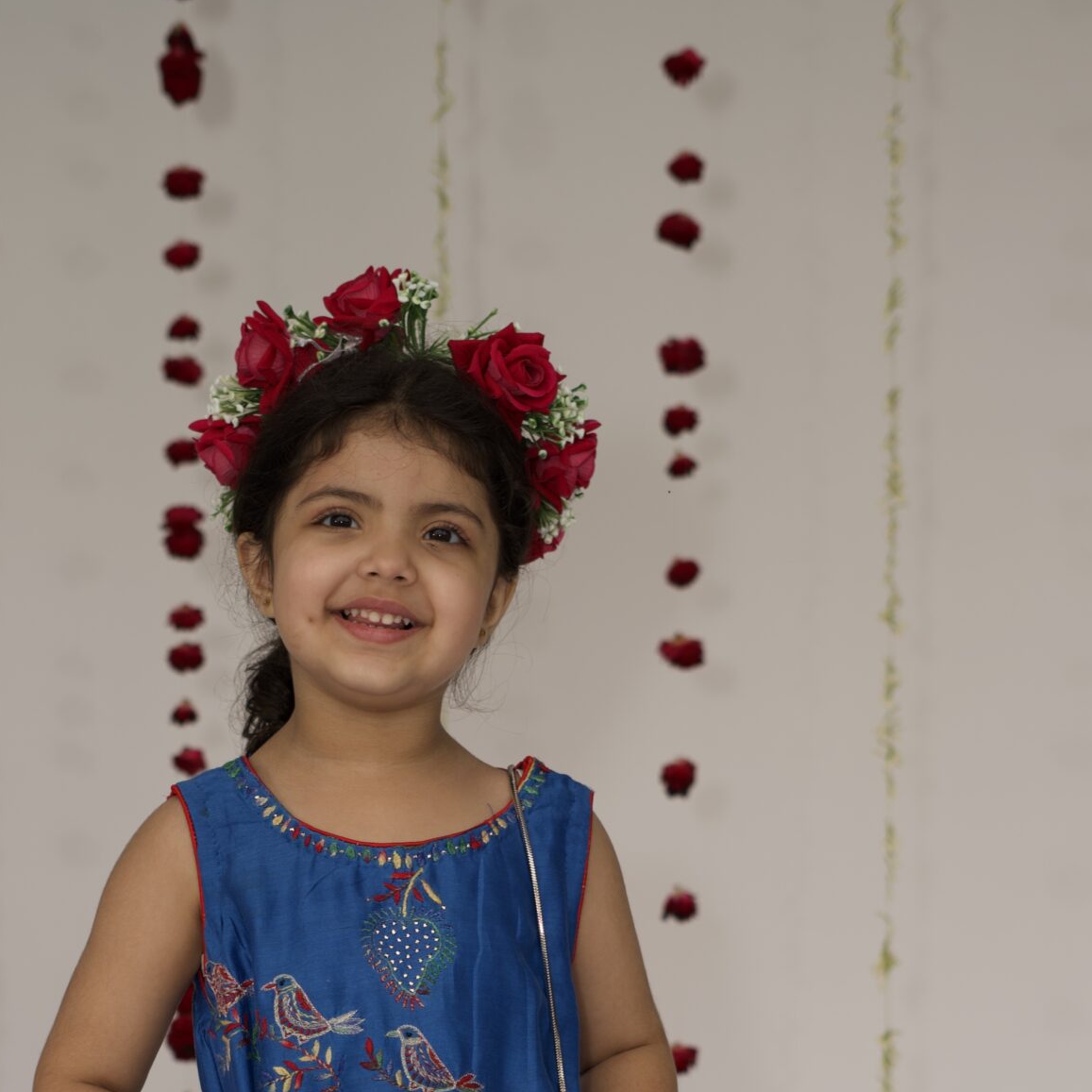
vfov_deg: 17.9
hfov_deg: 18.4
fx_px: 3355
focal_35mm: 94
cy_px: 1154
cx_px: 391
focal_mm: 50
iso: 50
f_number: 3.2
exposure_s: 1/250
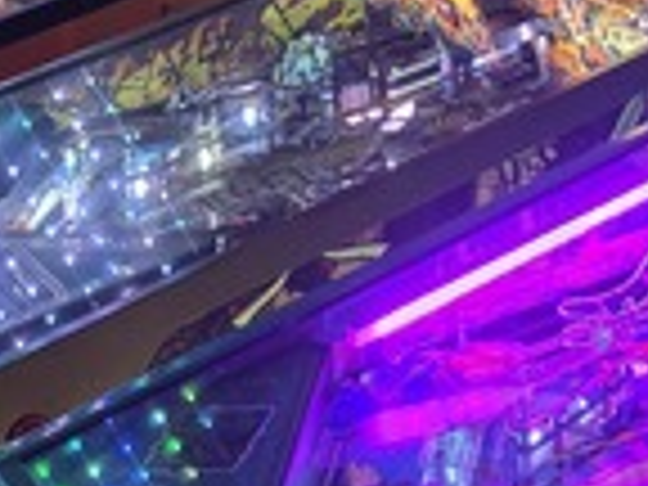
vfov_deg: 14.0
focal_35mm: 96
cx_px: 734
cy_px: -338
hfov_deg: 19.5
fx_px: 1797
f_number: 1.7
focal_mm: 6.3
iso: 200
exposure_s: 1/50.6
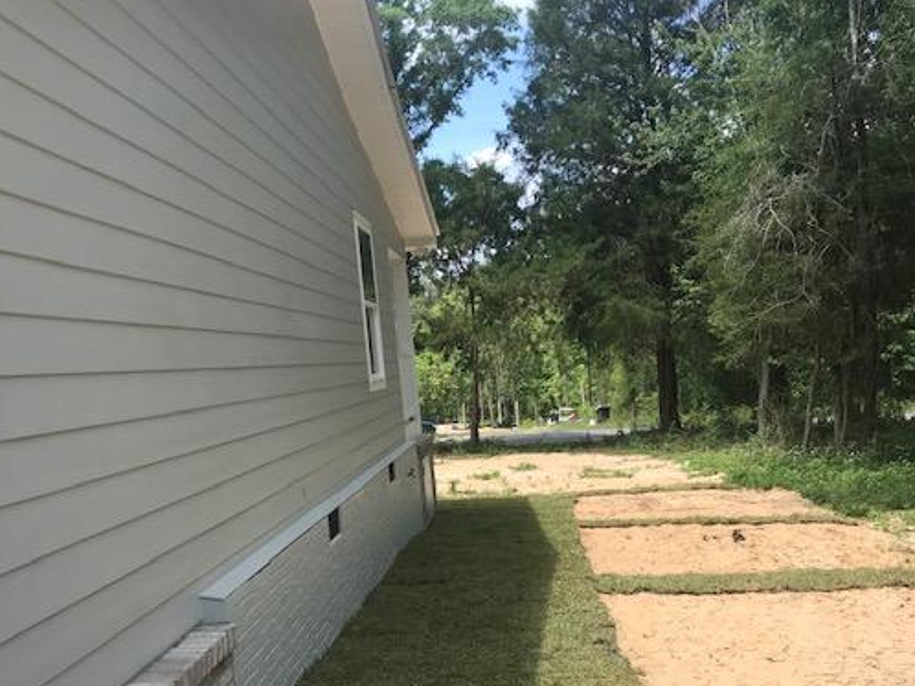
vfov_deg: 39.5
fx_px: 951
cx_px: 481
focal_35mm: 36
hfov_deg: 51.4
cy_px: 412
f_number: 1.8
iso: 20
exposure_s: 1/1064
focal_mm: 3.99
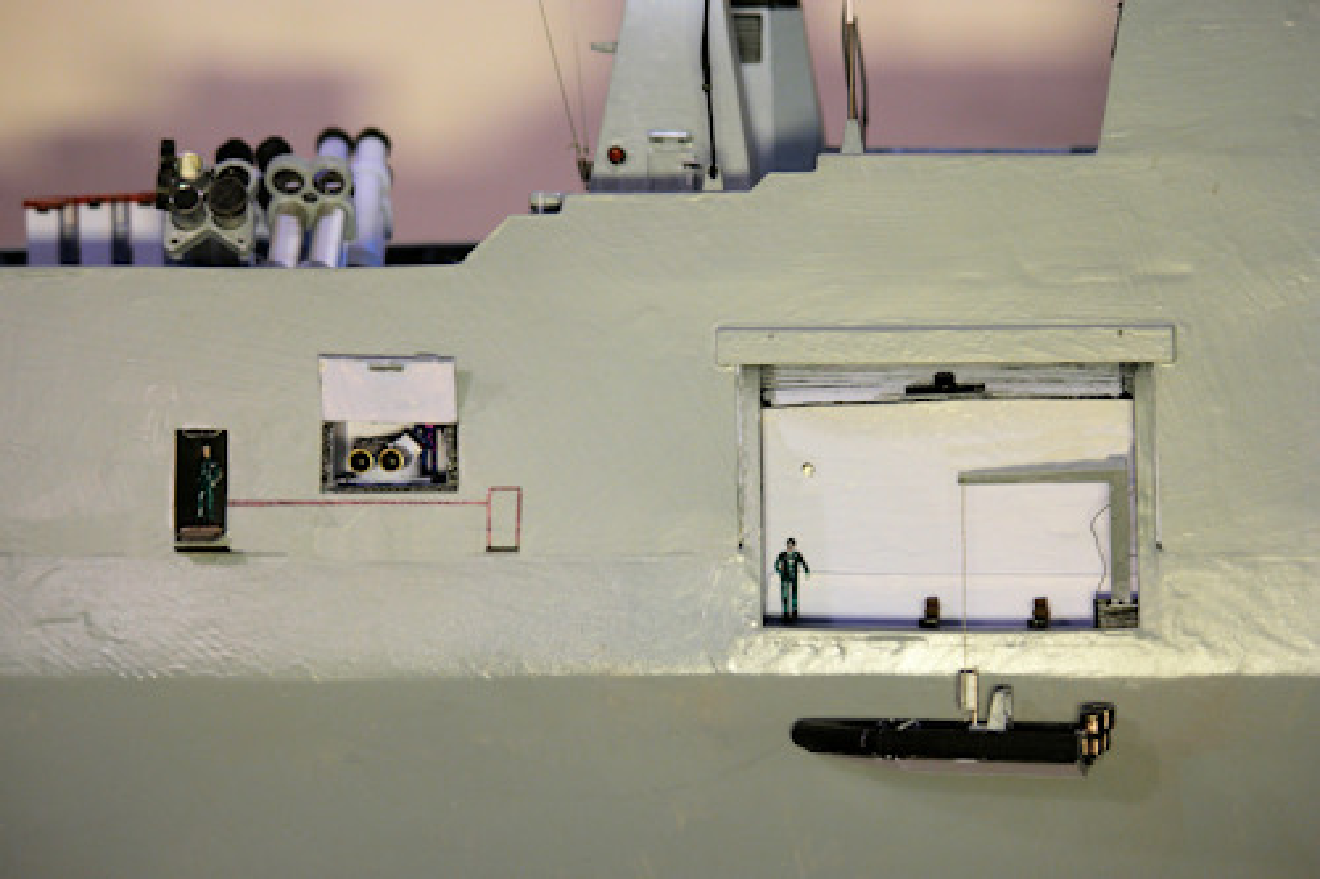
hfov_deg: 15.0
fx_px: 5021
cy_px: 440
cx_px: 660
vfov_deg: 10.0
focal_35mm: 137
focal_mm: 89
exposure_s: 1/125
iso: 500
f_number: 5
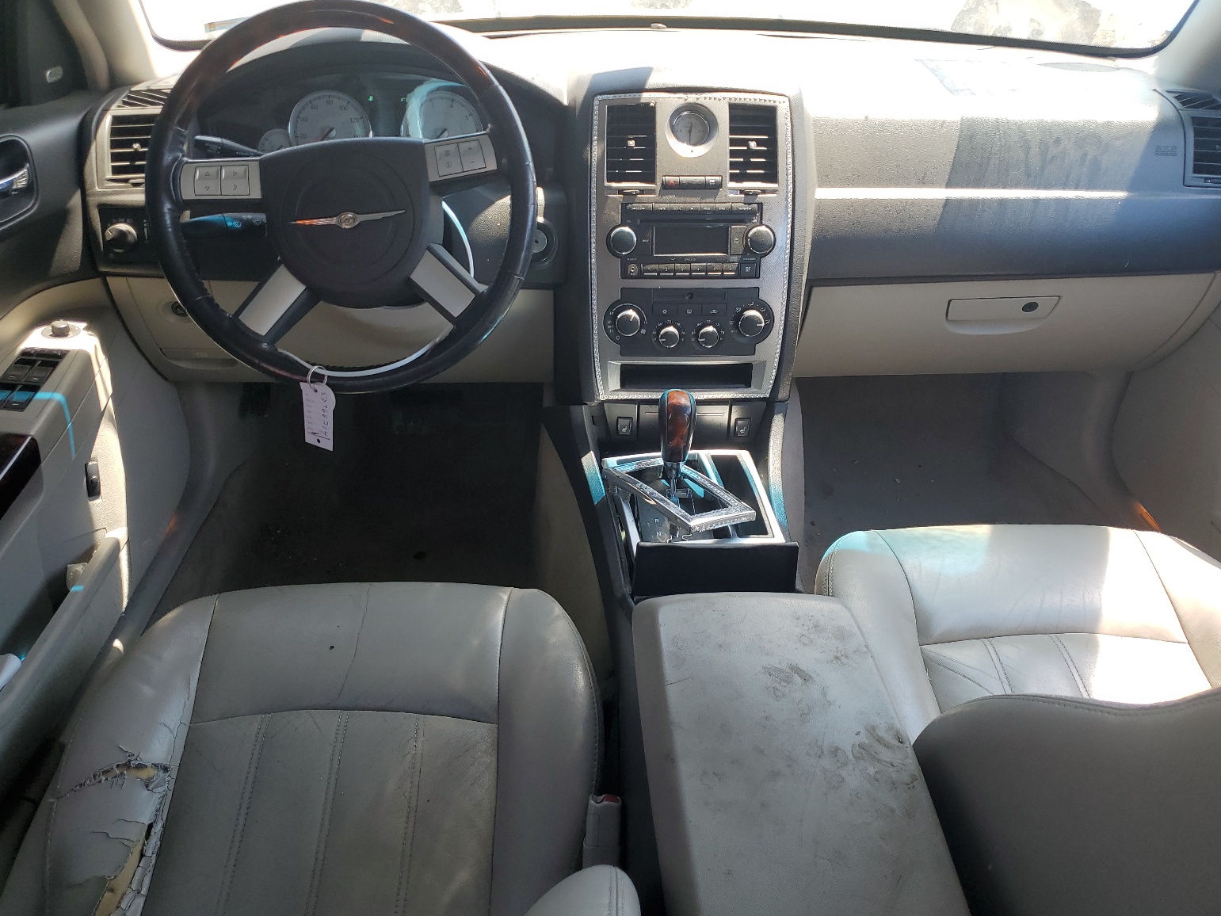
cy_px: 456
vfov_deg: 51.4
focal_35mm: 27
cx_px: 609
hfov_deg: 65.3
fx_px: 952
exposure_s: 1/400
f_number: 1.5
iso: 50
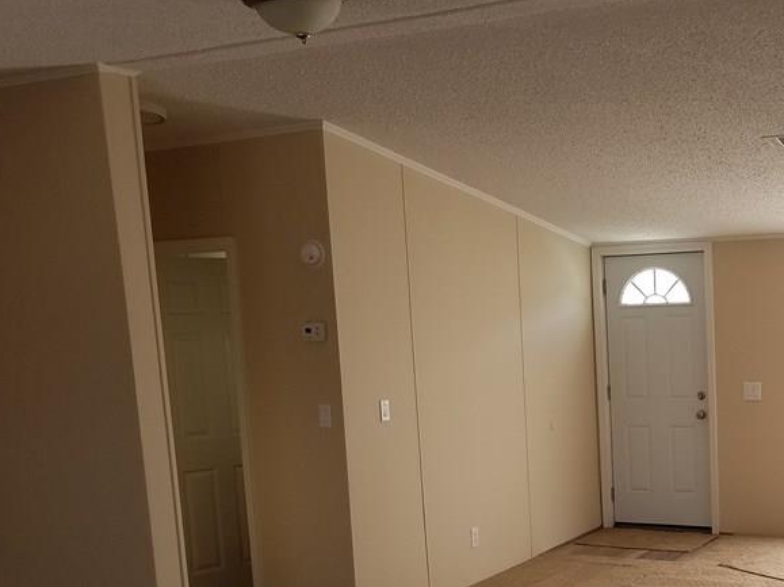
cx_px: 632
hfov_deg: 39.5
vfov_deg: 31.1
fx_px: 1042
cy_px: 427
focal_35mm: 46
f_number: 1.7
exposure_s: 1/124
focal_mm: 4.2
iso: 50
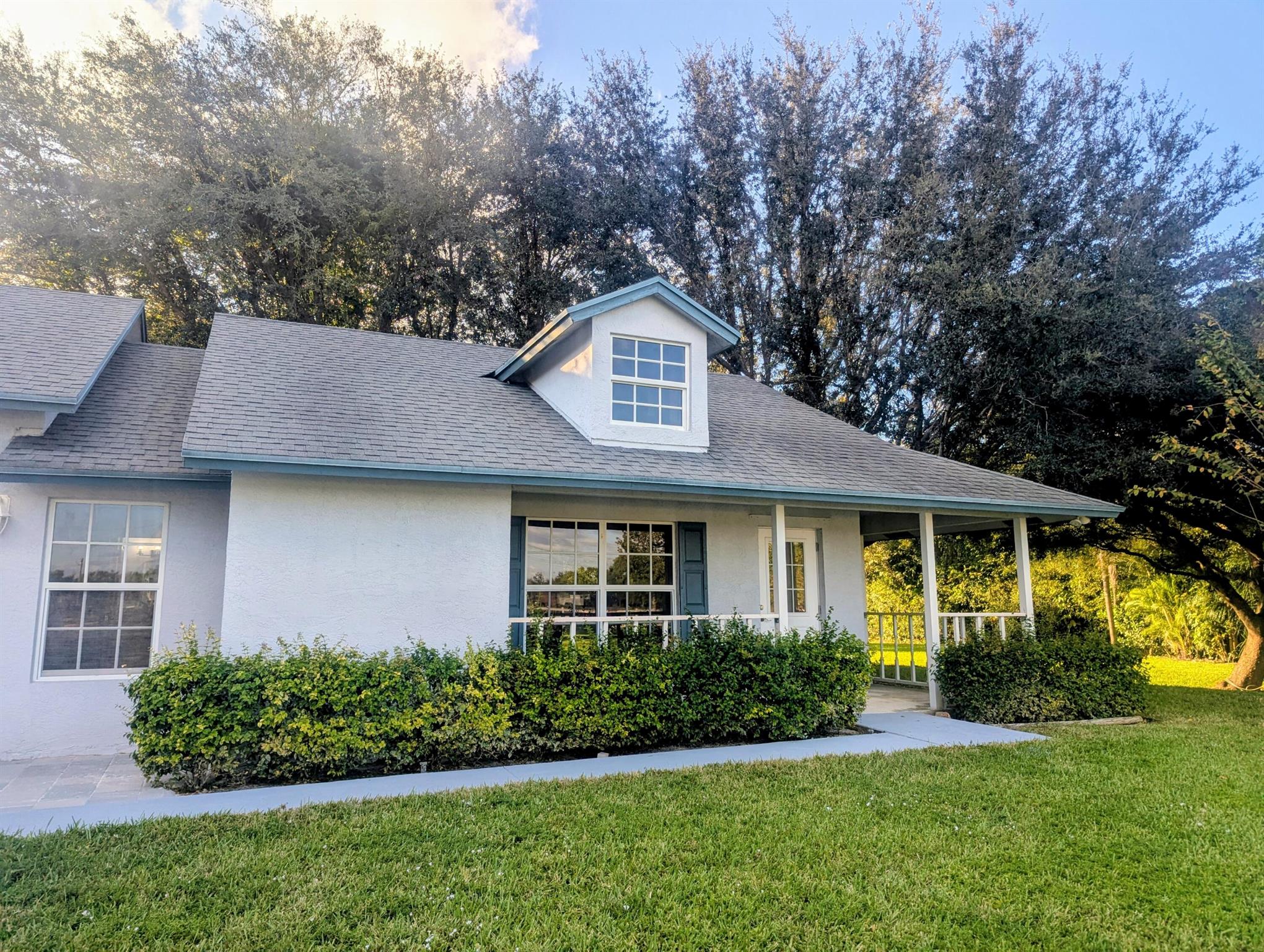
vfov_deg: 56.9
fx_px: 878
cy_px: 476
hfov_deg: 71.5
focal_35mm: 24
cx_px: 632
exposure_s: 1/928
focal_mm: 6.81
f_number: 1.85
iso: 32
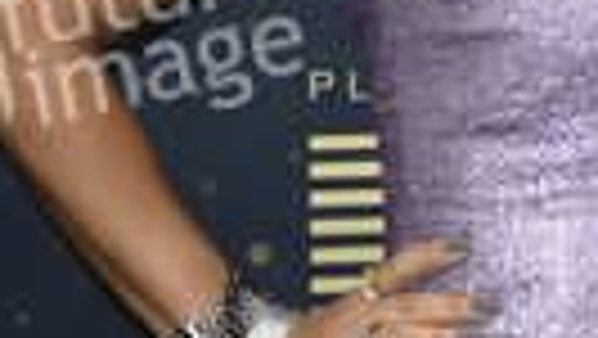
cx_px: 562
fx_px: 5601
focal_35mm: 353
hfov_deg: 6.1
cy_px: -176
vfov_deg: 3.4
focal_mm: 112
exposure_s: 1/250
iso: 320
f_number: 5.6
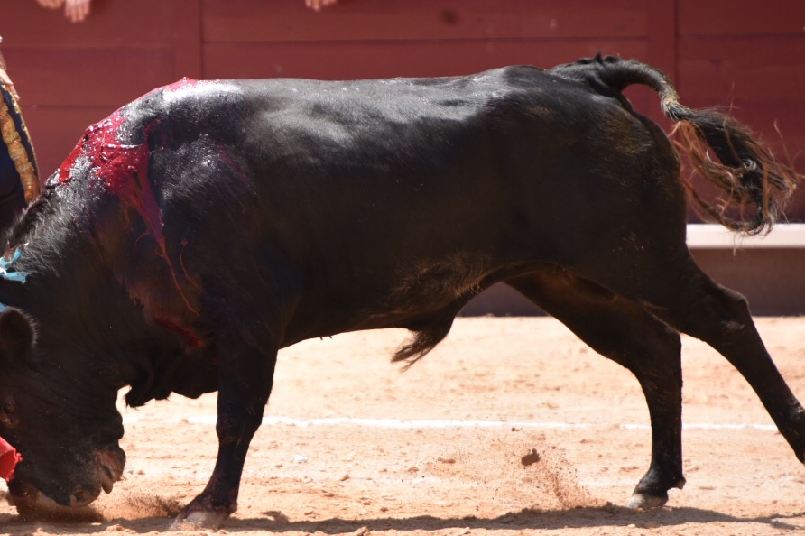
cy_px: 253
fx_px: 12182
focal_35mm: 545
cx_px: 102
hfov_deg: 3.8
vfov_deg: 2.5
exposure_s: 1/800
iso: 400
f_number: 5.6
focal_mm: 300
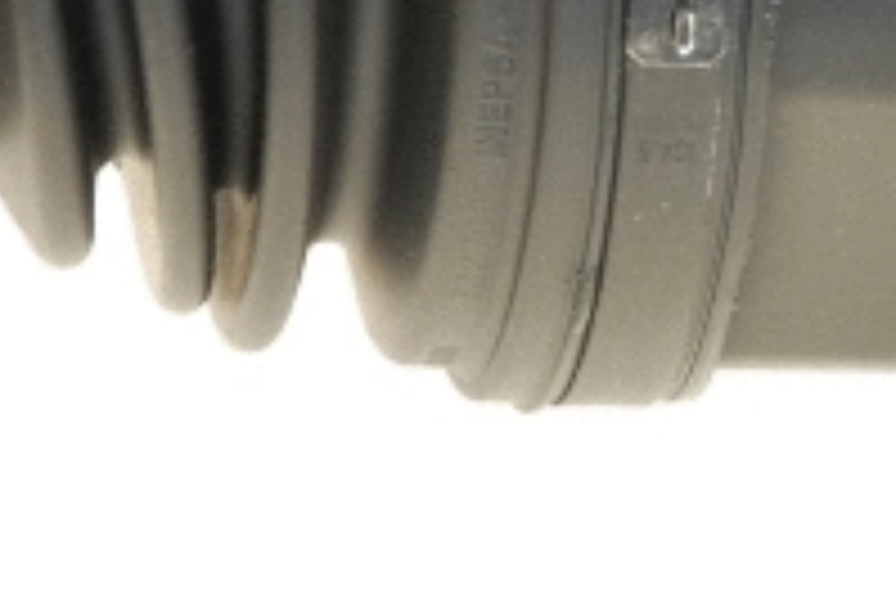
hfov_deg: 4.4
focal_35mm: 474
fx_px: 11766
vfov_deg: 2.9
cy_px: 22
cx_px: 1036
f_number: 5.6
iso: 400
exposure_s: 1/200
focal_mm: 105
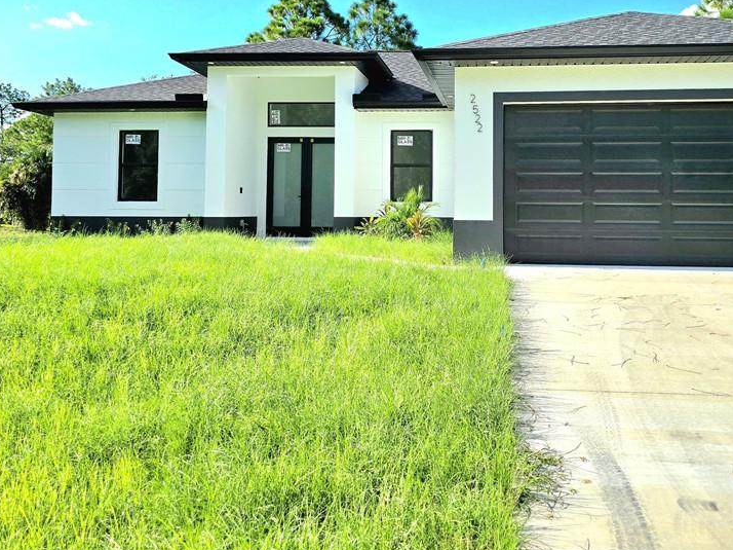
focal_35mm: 33
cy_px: 177
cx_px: 449
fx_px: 699
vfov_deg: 42.3
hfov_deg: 54.9
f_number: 1.7
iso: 12
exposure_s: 1/1000
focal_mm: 6.3
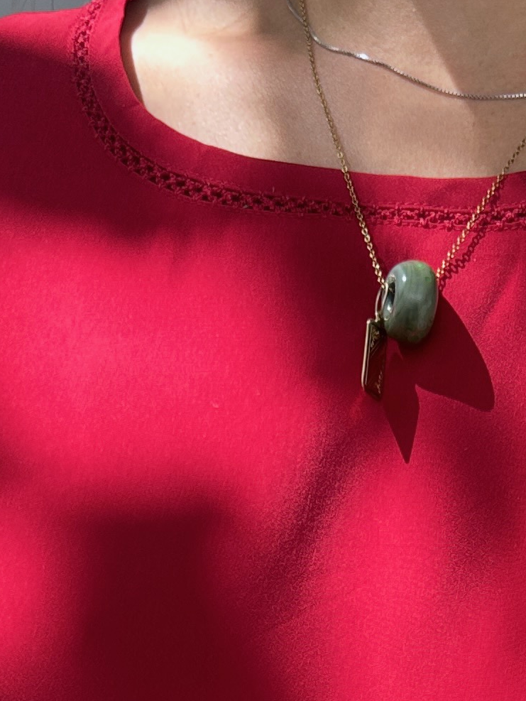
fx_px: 1984
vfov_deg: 17.8
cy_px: 1077
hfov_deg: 15.0
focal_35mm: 98
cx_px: 395
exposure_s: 1/370
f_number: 1.78
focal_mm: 6.86
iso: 80
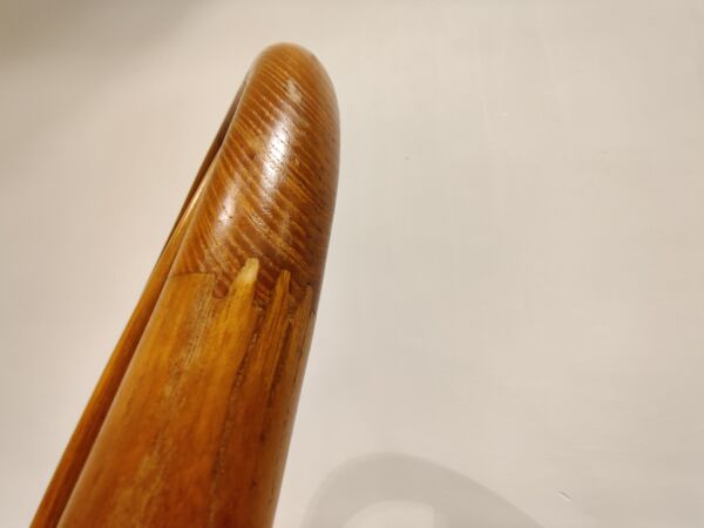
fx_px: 264
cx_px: 352
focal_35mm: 13
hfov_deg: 106.2
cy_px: 264
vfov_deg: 89.9
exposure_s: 1/33
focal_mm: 2.25
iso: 500
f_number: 2.2
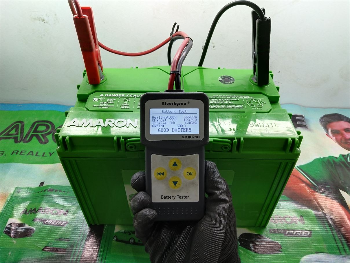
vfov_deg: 46.8
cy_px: 132
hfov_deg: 60.0
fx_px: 303
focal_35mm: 30
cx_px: 175
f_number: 1.8
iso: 65
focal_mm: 3.95
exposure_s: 1/100
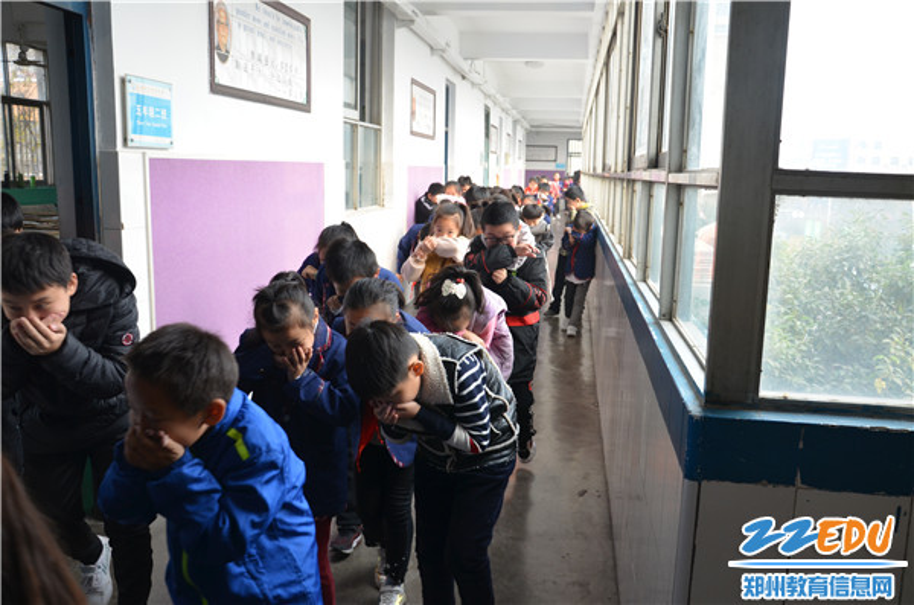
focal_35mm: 32
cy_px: 302
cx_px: 457
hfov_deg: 59.6
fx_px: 798
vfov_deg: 41.5
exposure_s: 1/125
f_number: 5.6
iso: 400
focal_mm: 21
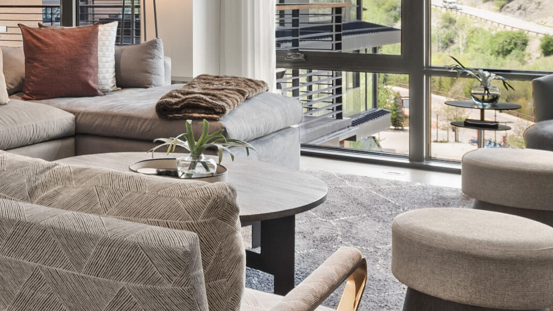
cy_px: 69
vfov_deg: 20.9
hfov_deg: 31.5
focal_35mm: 57
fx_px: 836
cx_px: -89
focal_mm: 19
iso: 400
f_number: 7.1
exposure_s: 1/4
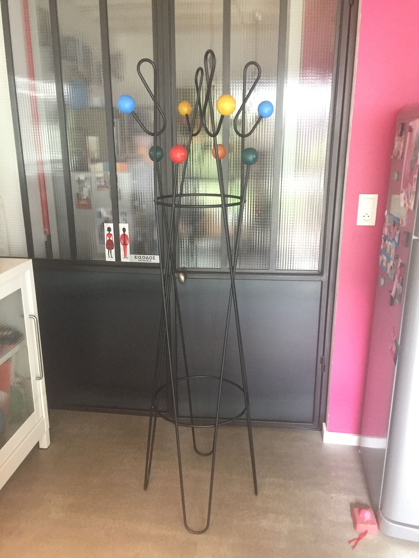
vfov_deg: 61.7
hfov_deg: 48.2
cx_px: 210
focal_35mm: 29
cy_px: 279
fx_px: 468
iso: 320
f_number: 2.2
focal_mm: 4.15
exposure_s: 1/17
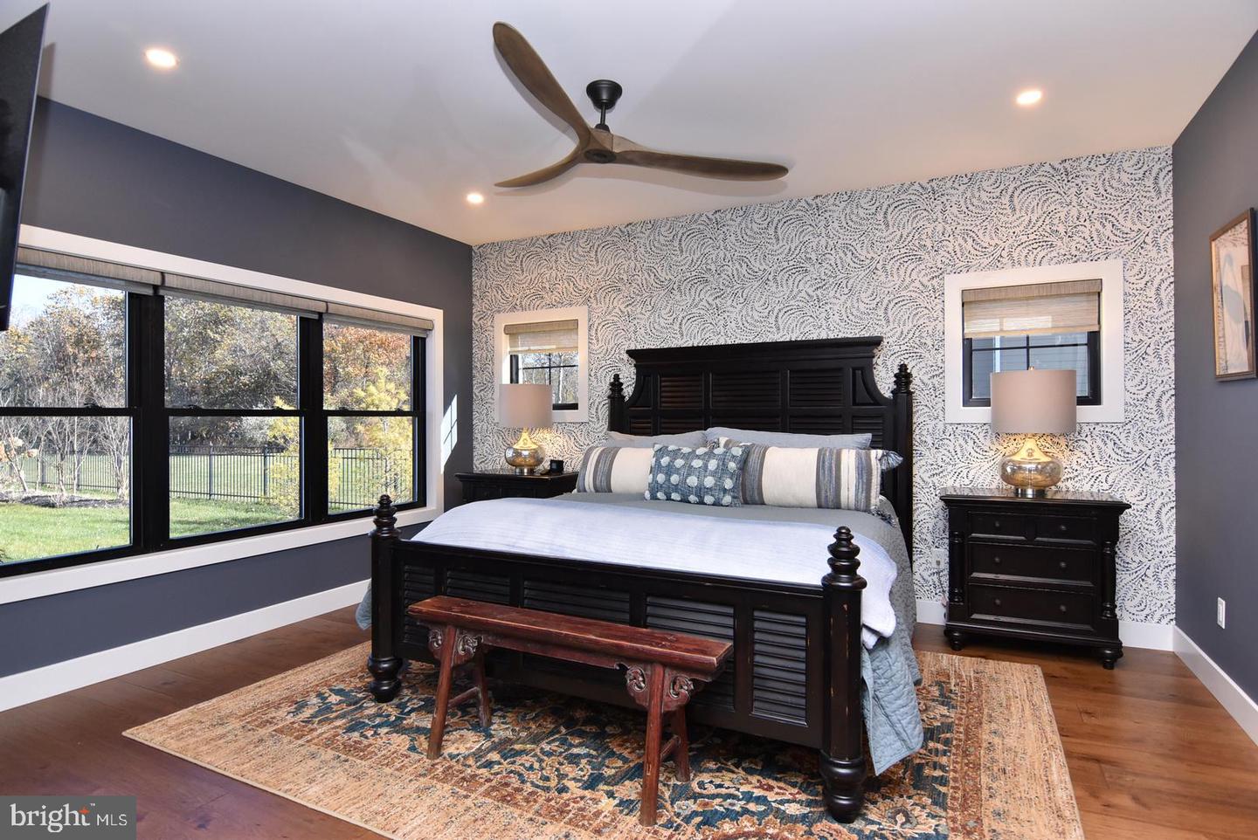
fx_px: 629
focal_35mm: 18
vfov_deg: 67.5
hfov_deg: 90.0
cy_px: 420
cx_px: 629
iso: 800
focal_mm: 12
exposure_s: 1/60
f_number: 5.6
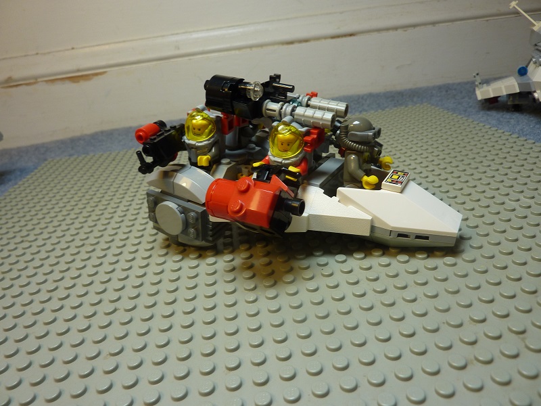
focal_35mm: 25
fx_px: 391
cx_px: 270
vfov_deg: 54.9
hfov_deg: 69.4
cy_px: 203
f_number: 3.3
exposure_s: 1/40
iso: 80
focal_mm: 4.1
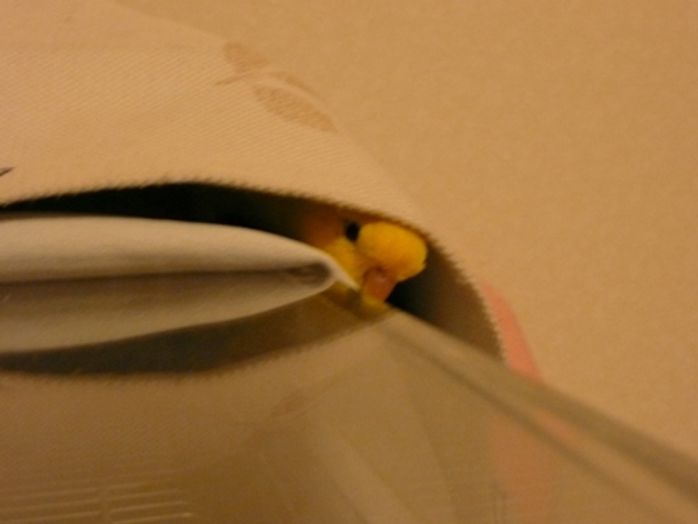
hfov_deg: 38.2
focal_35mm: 50
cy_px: 262
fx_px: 1008
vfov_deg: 29.1
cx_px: 349
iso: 400
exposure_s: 1/4
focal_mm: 8.2
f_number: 4.2
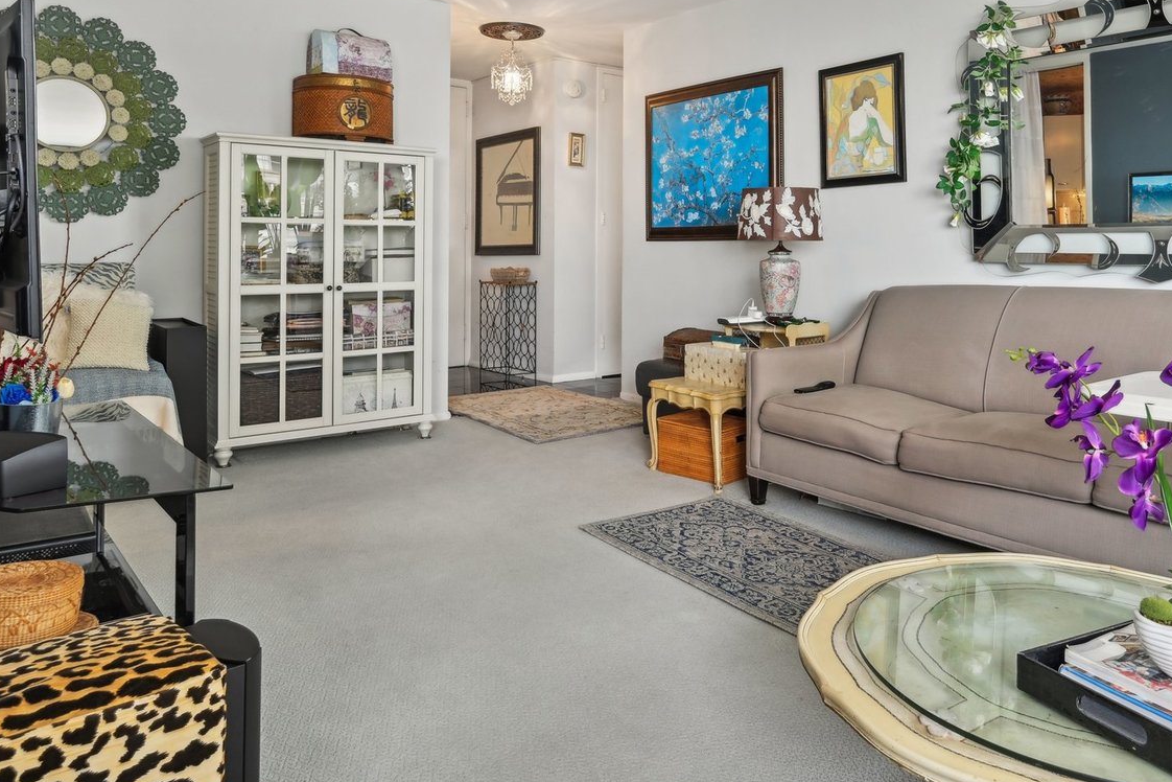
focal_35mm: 27
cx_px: 685
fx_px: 870
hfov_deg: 67.5
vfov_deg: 47.2
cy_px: 235
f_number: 8
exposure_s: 1/20
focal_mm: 18.5
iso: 800
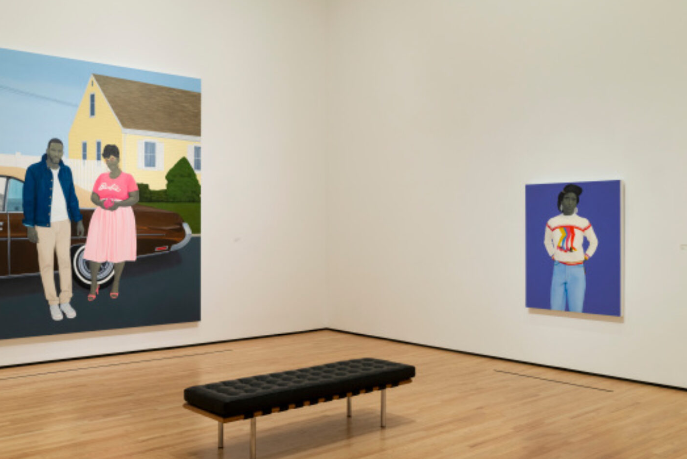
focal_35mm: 39
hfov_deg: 49.5
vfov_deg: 34.2
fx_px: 744
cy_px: 234
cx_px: 314
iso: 400
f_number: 8
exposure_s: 1/13
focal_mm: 34
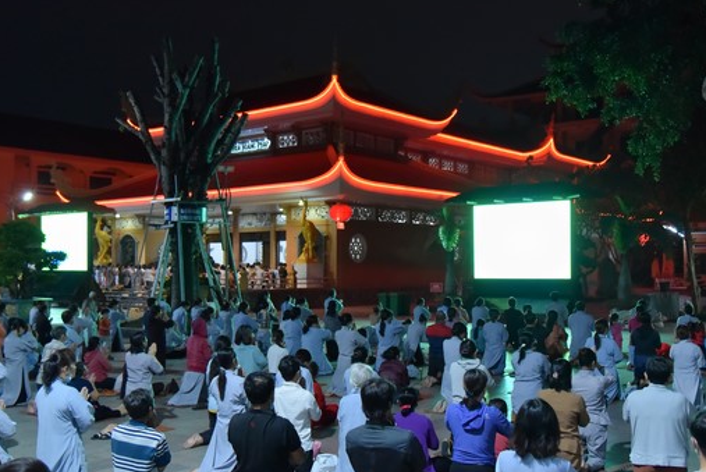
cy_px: 244
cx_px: 337
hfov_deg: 47.4
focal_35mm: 41
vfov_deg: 32.7
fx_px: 805
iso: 2500
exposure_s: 1/125
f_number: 4
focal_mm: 32
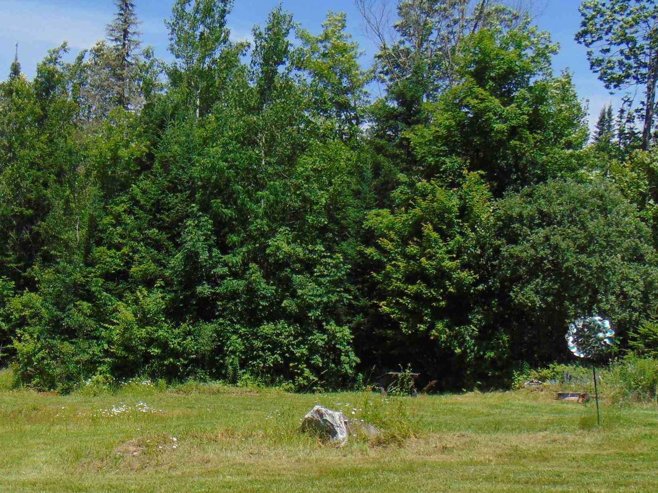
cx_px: 165
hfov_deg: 28.9
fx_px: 1255
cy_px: 368
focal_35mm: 66
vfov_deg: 22.1
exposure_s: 1/1000
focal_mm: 6.3
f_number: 3.2
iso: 80
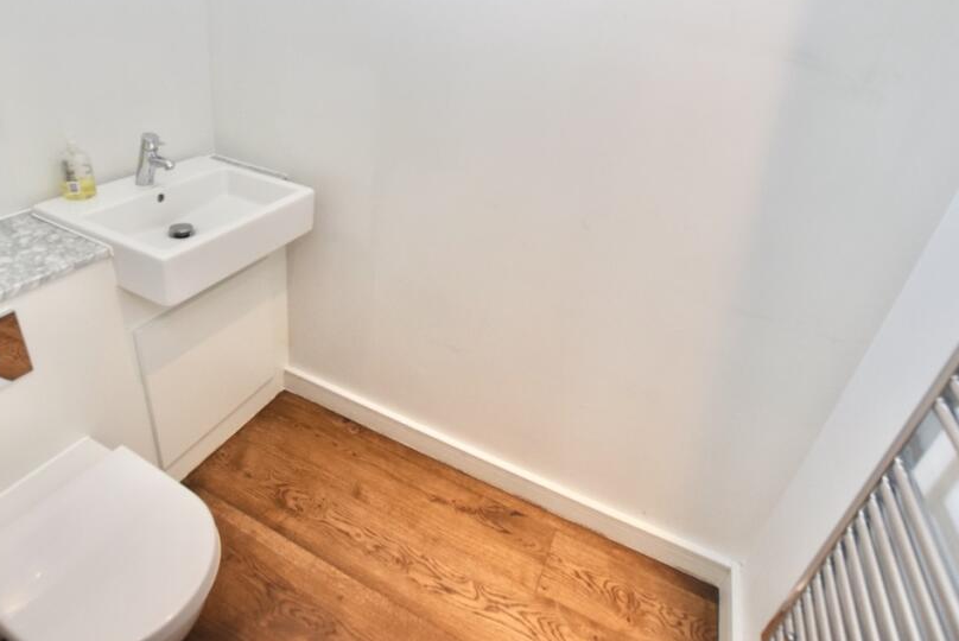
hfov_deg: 86.5
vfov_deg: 63.7
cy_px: 240
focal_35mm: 19
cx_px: 427
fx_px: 506
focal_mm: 10
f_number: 5
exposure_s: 1/100
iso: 800
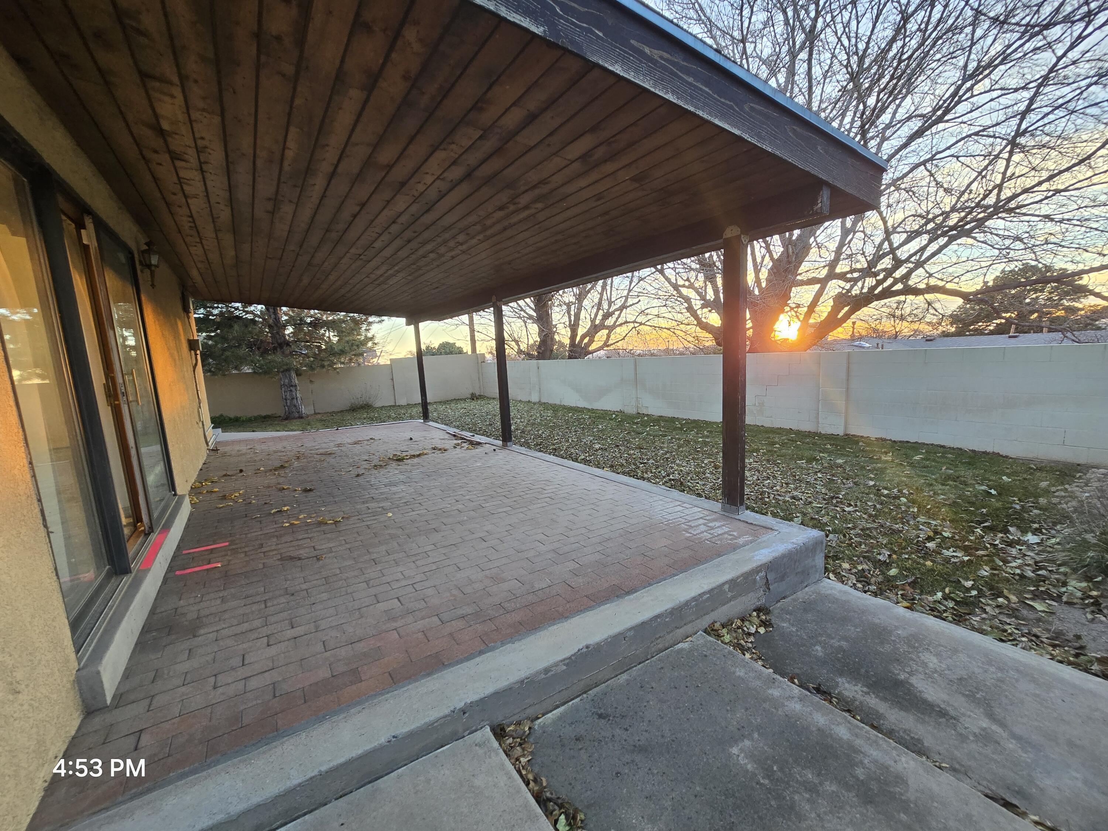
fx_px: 416
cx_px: 554
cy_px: 416
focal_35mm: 13
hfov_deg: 106.2
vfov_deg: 89.9
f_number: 2.2
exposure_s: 1/60
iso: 125
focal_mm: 2.2
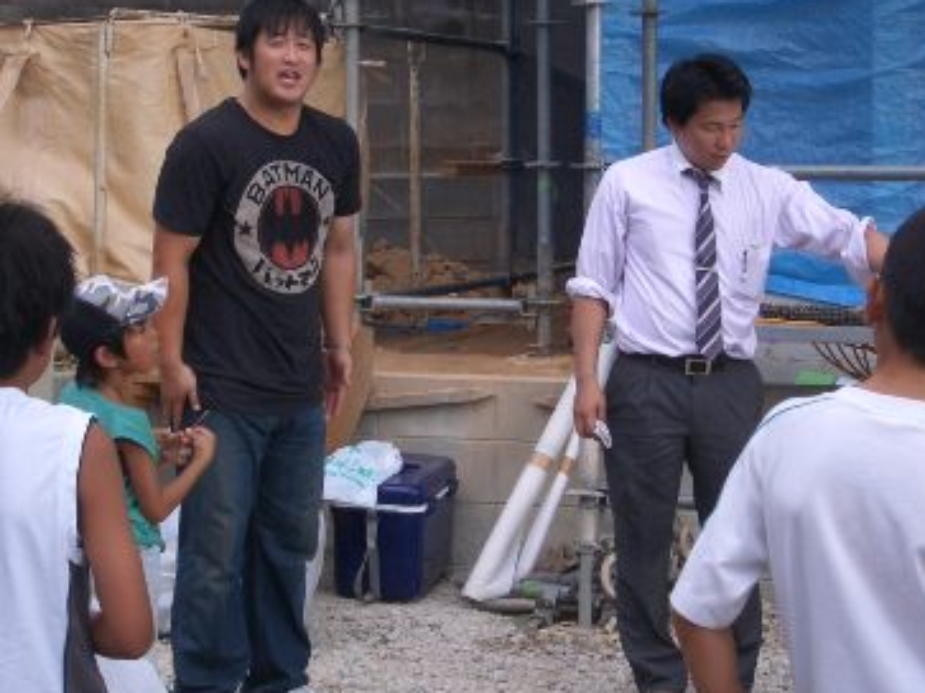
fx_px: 2645
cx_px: 433
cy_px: 338
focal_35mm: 99
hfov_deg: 19.8
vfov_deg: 14.9
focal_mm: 10.2
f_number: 3.5
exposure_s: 1/200
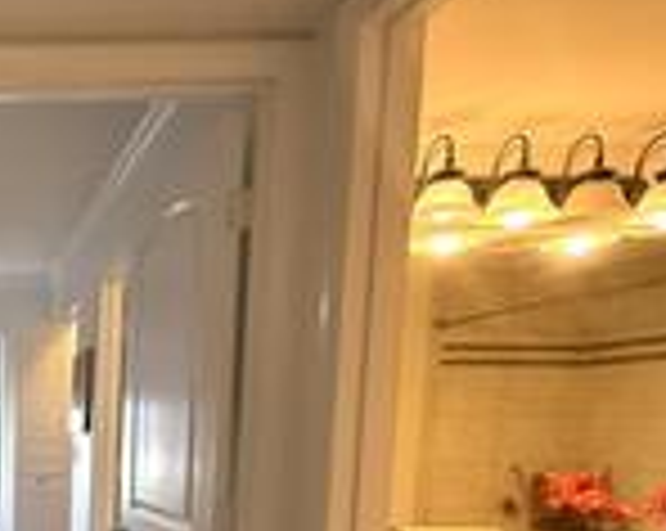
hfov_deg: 39.7
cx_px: -72
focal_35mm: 37
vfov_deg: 36.9
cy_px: 500
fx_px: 728
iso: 250
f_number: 2.2
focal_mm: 2.22
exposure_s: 1/120
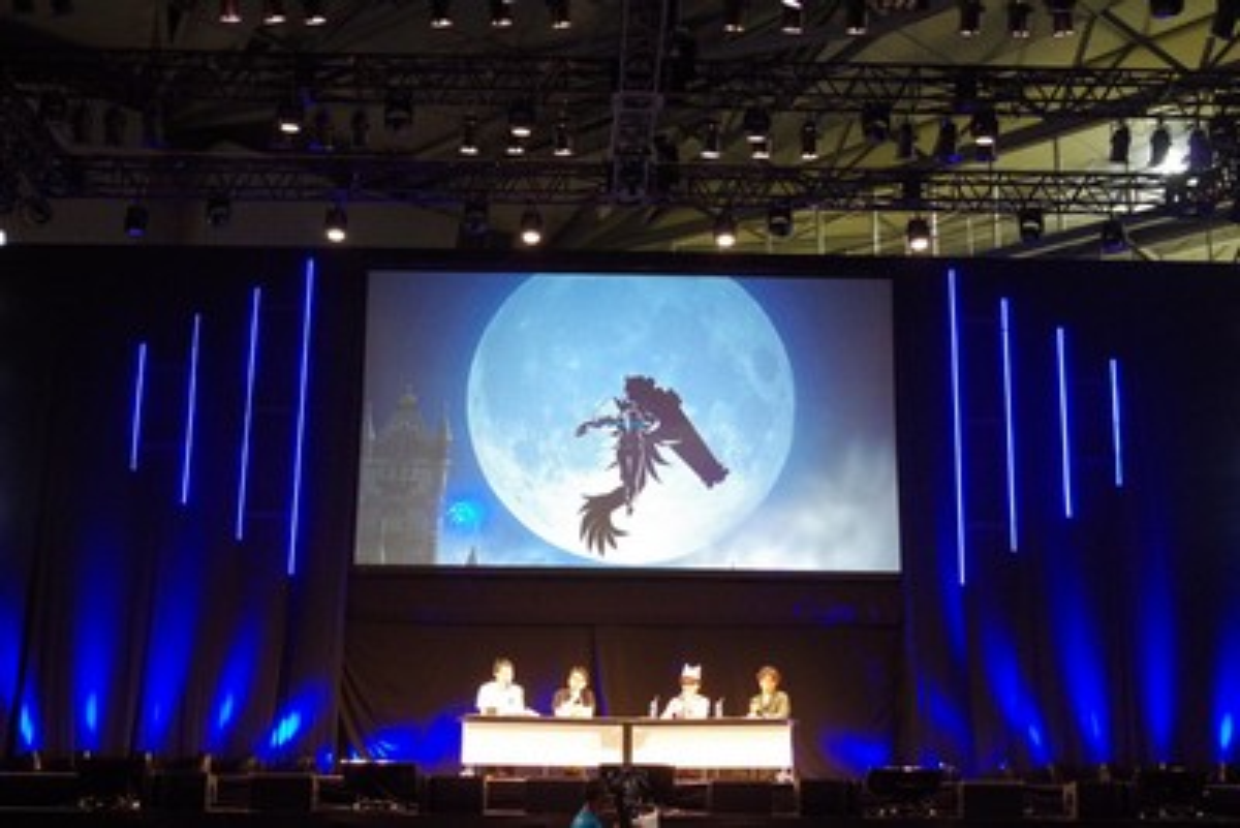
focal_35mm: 48
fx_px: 1654
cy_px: 414
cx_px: 620
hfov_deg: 41.1
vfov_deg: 28.1
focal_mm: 32
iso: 3200
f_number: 6.3
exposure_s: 1/60
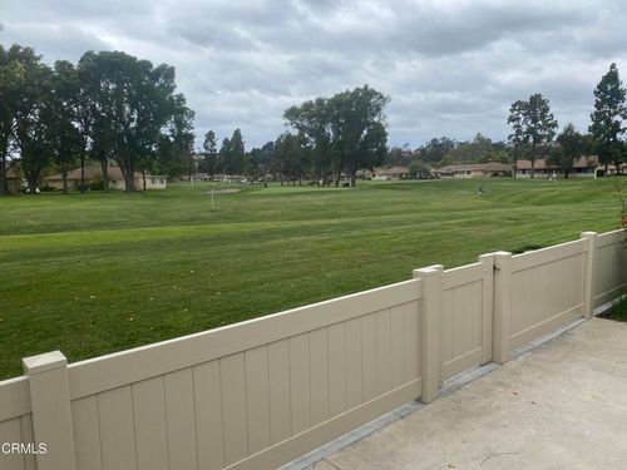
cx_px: 314
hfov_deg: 67.3
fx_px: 471
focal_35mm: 26
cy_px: 235
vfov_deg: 53.1
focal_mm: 4.25
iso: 32
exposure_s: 1/2571
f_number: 1.8
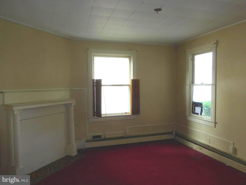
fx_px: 171
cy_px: 92
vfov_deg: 56.8
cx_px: 123
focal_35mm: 24
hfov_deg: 71.6
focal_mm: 4.3
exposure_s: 1/60
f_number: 3.5
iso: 250
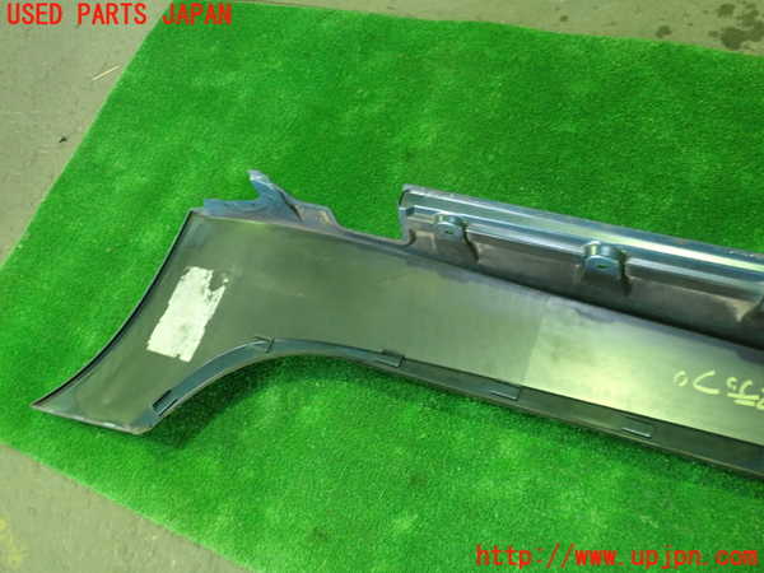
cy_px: 286
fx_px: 662
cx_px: 382
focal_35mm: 30
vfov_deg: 46.8
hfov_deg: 60.0
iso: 800
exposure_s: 1/30
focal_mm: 5.5
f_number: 2.3
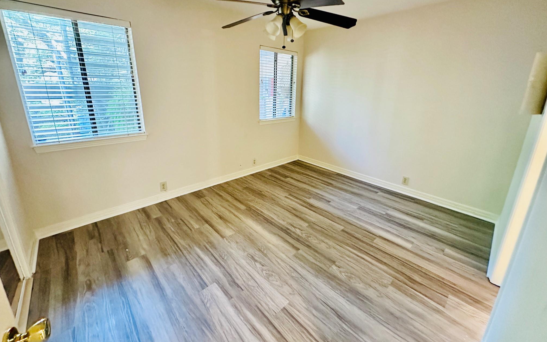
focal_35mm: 15
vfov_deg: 74.3
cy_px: 145
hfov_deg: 101.5
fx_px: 224
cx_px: 274
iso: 800
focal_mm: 2.22
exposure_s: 1/60
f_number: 2.2
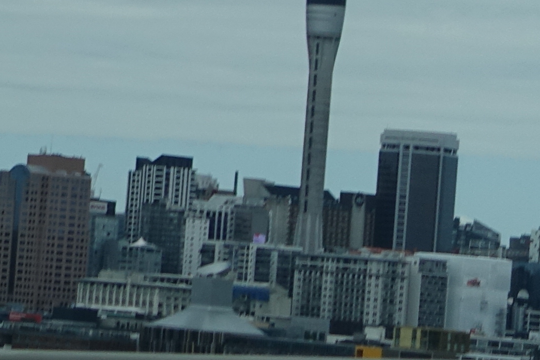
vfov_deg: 3.9
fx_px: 5340
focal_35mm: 356
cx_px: -451
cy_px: -18
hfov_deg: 5.7
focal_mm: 24.82
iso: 125
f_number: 4
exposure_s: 1/250
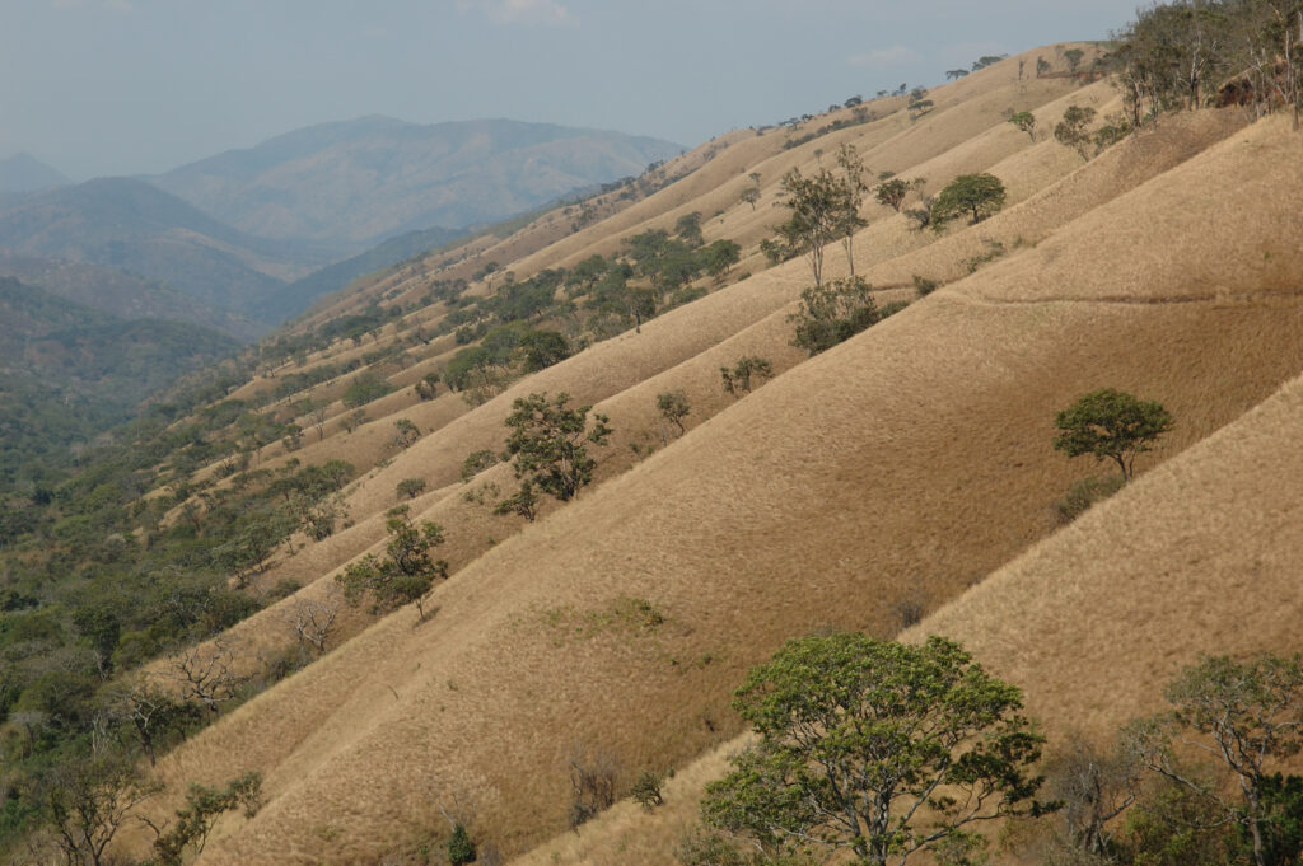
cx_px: 652
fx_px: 2984
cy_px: 433
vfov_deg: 16.5
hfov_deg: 24.6
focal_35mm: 82
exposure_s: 1/640
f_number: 8
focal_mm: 55
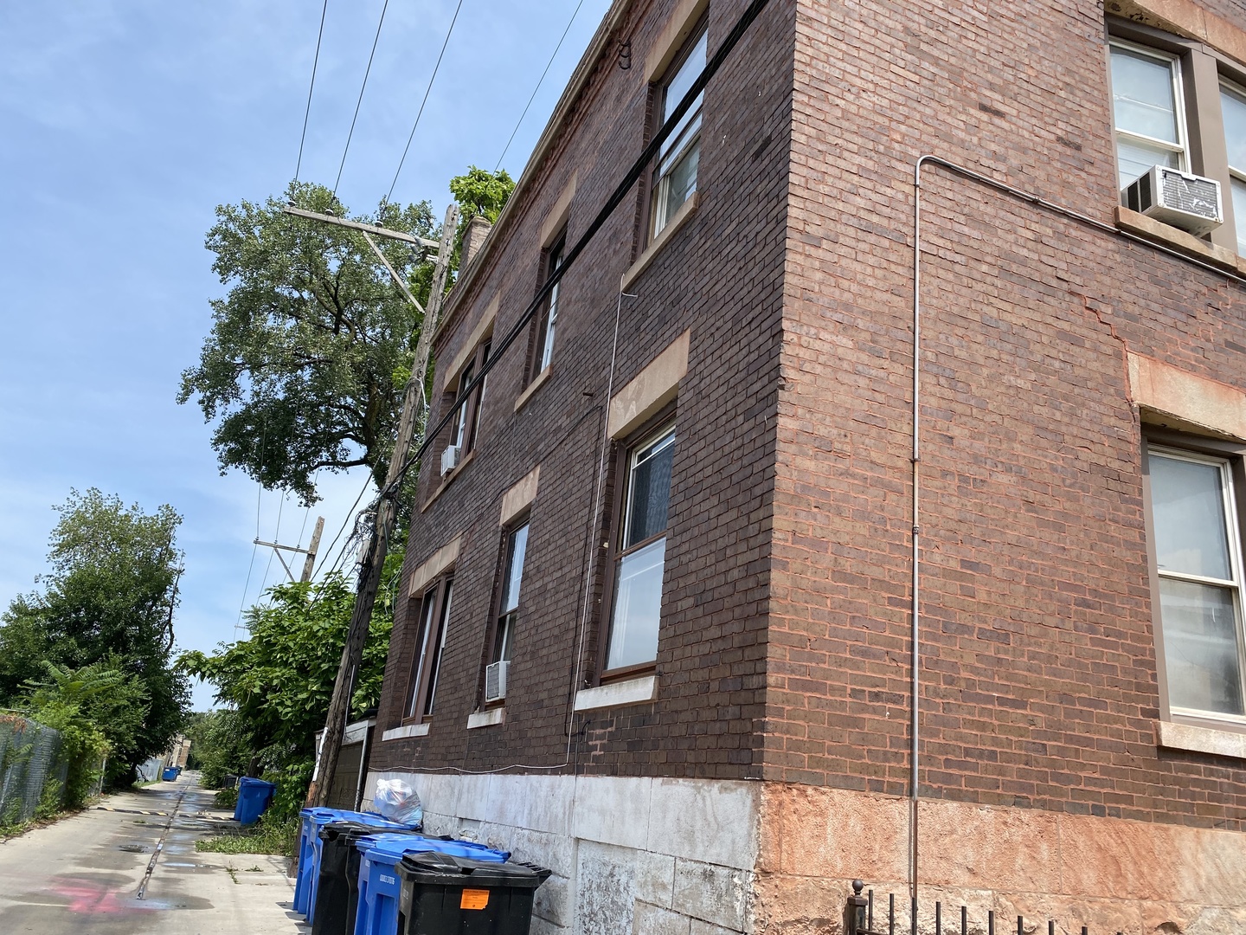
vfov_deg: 53.1
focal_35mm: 26
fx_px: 936
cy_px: 468
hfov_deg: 67.3
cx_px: 623
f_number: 1.8
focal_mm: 4.25
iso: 32
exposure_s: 1/2315
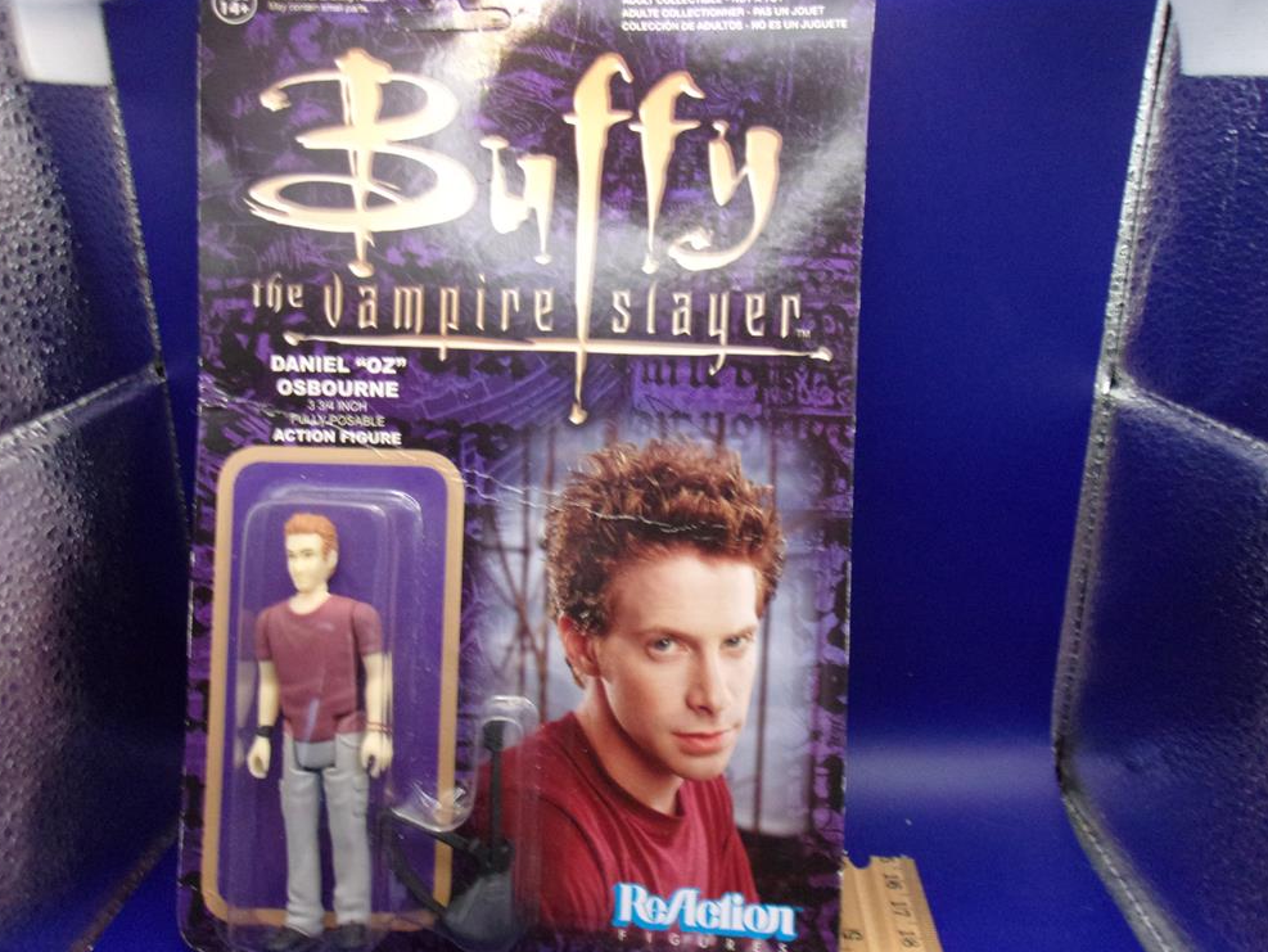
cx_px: 618
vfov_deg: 49.8
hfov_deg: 63.4
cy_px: 479
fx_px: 1026
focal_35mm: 28
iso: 400
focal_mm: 4.9
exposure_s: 1/23
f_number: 3
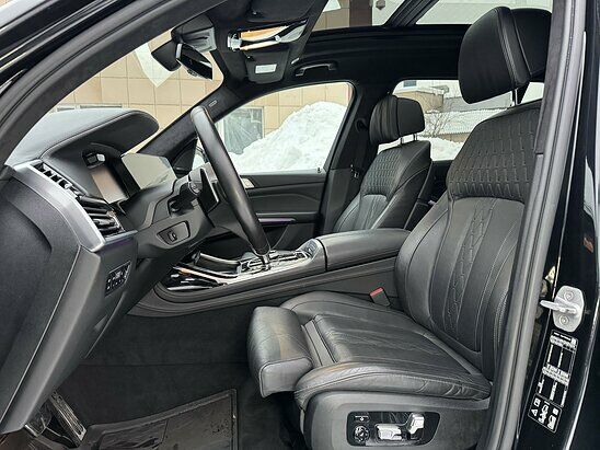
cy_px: 225
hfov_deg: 71.6
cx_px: 300
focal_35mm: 24
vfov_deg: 56.8
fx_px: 416
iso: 800
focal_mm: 6.76
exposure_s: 1/60
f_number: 1.78
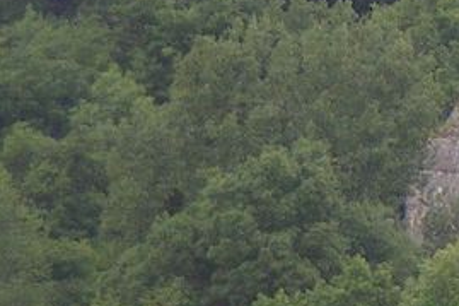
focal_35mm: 681
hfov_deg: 3.0
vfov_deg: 2.0
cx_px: 1254
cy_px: 337
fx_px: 8677
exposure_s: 1/100
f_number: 5.9
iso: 160
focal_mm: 18.9
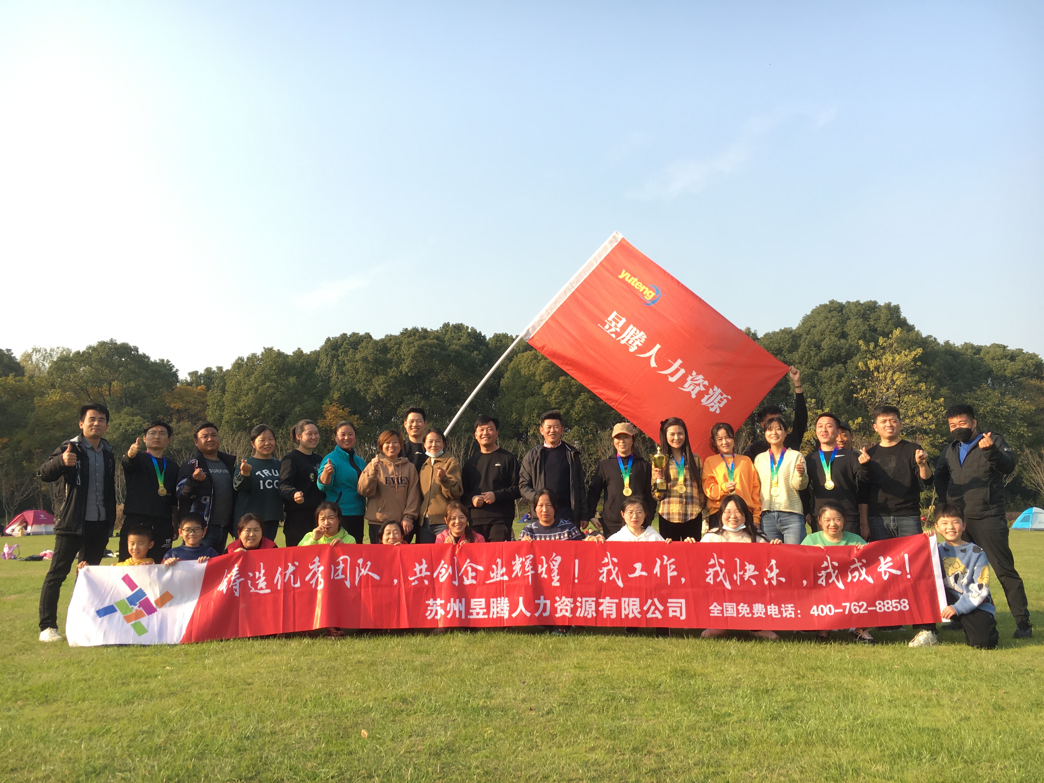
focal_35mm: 29
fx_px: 875
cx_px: 522
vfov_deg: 48.2
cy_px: 392
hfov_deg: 61.7
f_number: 2.2
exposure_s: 1/444
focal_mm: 4.15
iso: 25
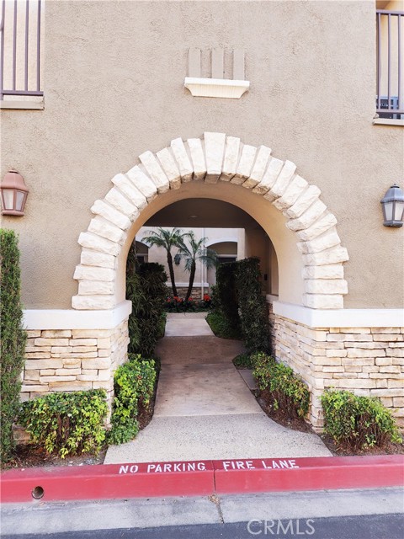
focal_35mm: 23
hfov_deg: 58.9
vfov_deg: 73.9
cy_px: 270
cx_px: 202
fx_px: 358
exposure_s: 1/182
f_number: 1.8
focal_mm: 6.4
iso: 50
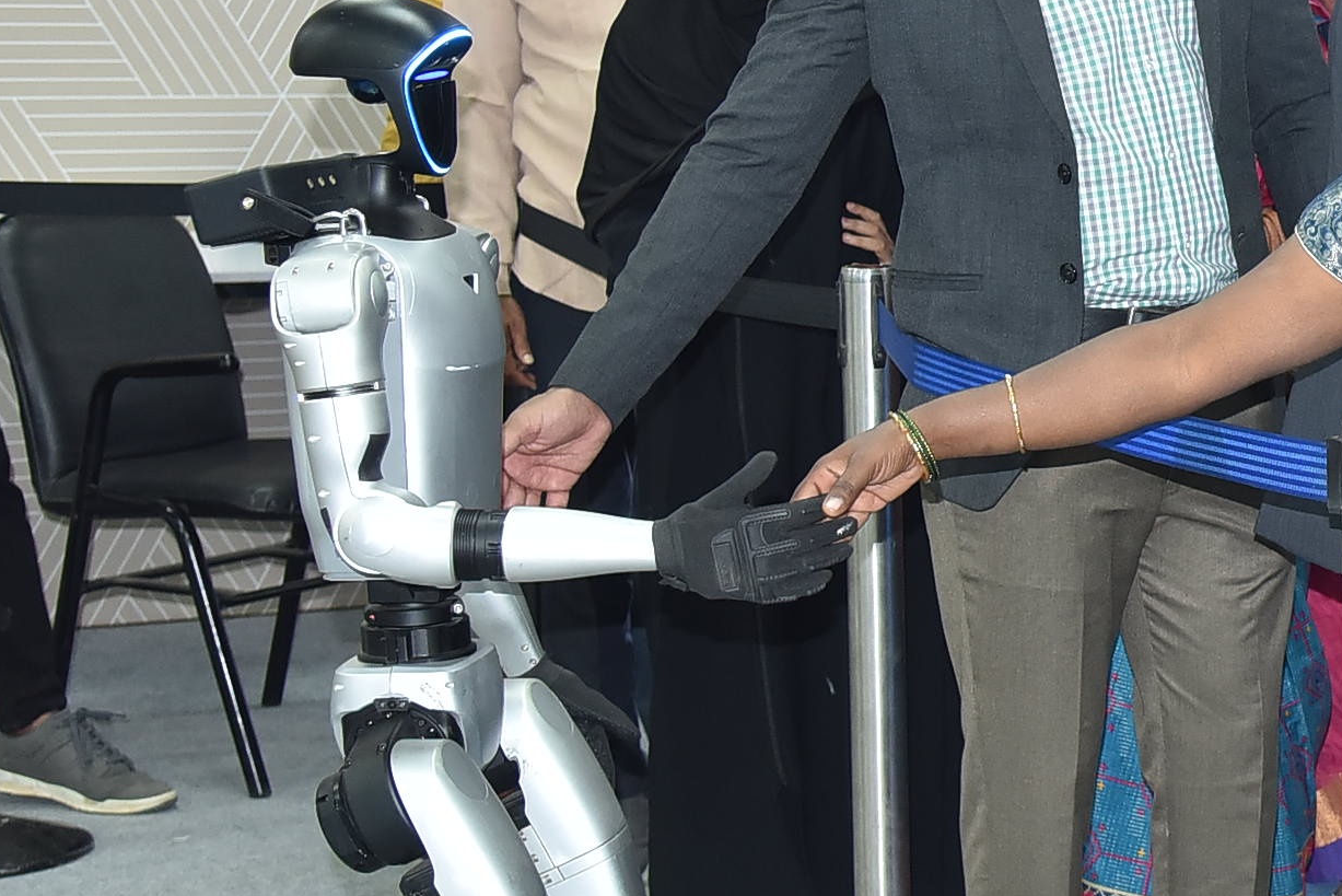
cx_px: 1670
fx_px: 3803
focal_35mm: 102
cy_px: 412
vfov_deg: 13.4
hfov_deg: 18.8
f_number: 5.6
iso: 1250
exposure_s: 1/60
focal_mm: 34
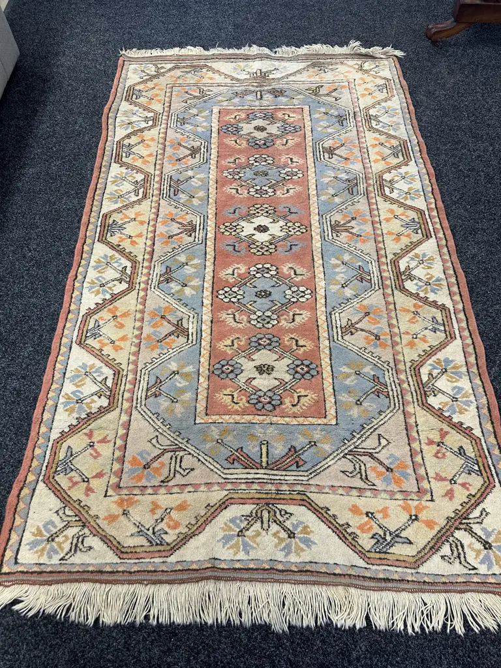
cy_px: 334
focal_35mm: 24
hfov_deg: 56.8
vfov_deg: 71.6
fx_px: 463
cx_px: 250
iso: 160
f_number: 1.78
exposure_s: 1/50
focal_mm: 6.86
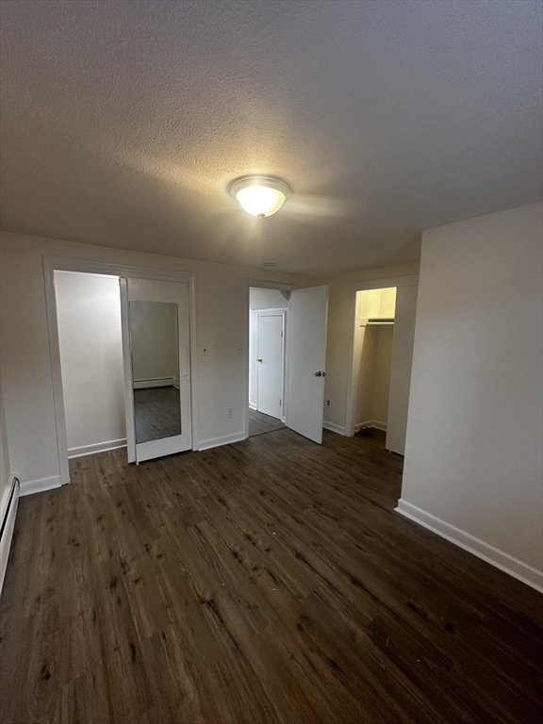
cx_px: 272
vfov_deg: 102.1
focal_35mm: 14
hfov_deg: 85.7
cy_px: 362
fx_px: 293
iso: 200
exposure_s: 1/60
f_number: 2.2
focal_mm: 2.22
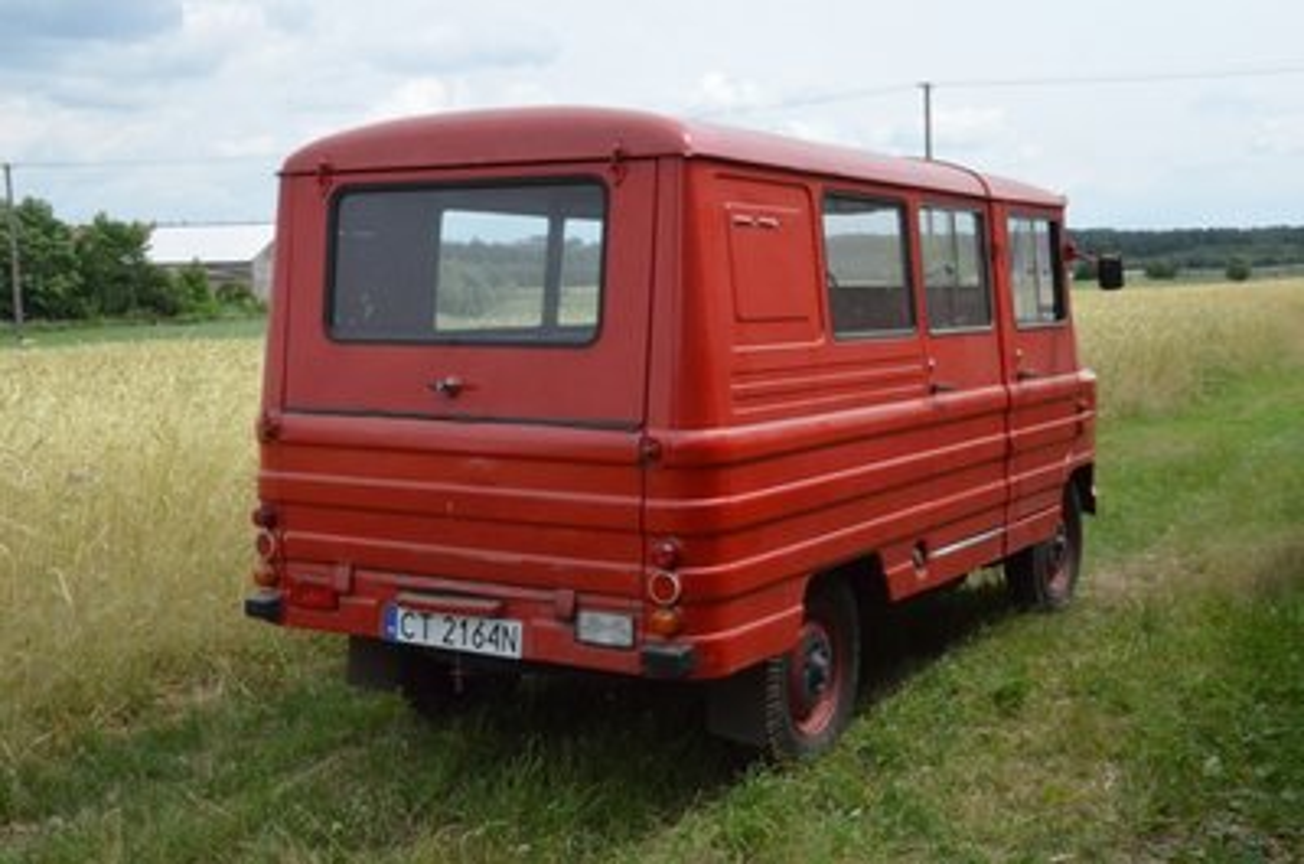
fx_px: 1627
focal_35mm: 45
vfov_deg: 29.7
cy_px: 432
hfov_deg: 43.7
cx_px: 652
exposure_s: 1/400
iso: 3200
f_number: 29
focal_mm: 30
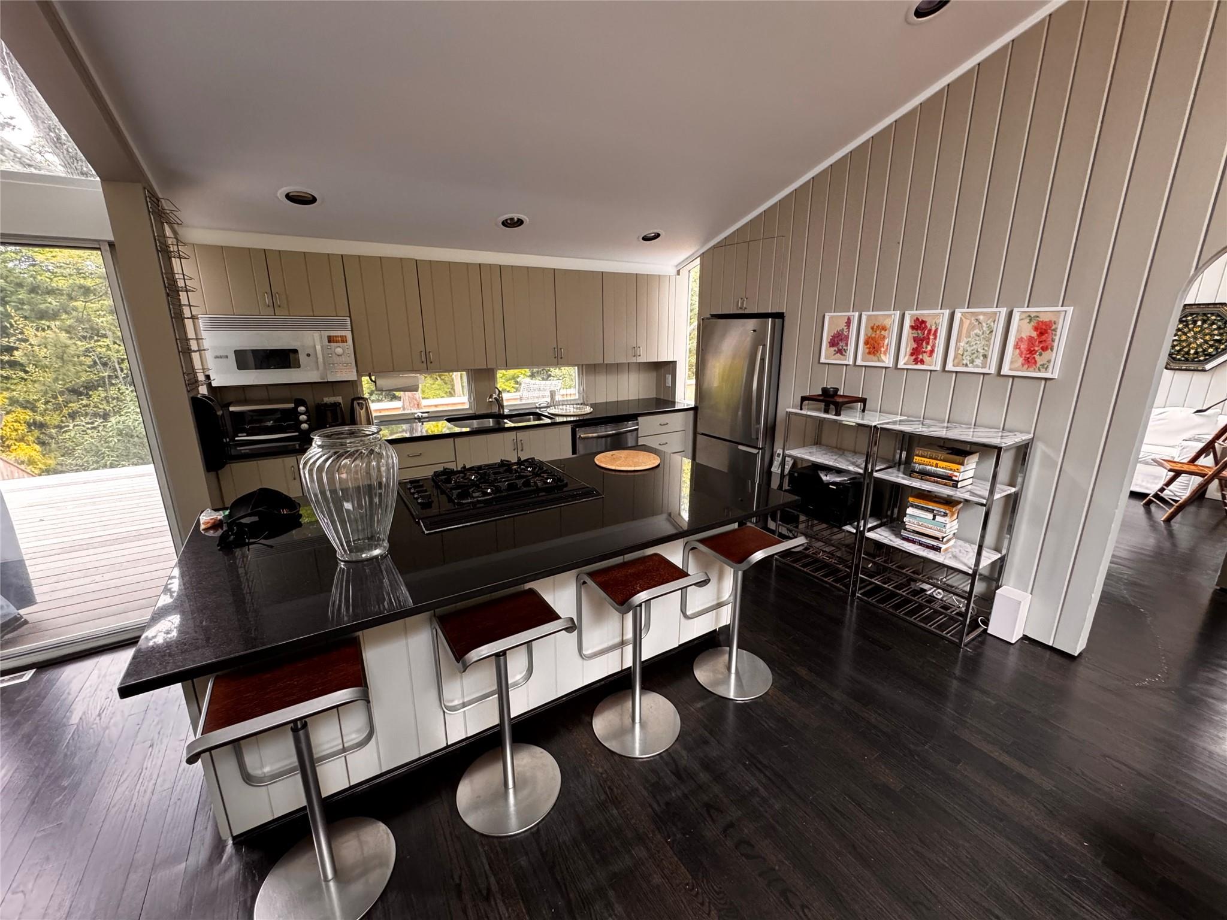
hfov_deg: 102.1
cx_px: 614
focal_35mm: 14
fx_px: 496
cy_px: 460
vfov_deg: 85.7
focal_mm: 2.22
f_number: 2.2
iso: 320
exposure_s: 1/99
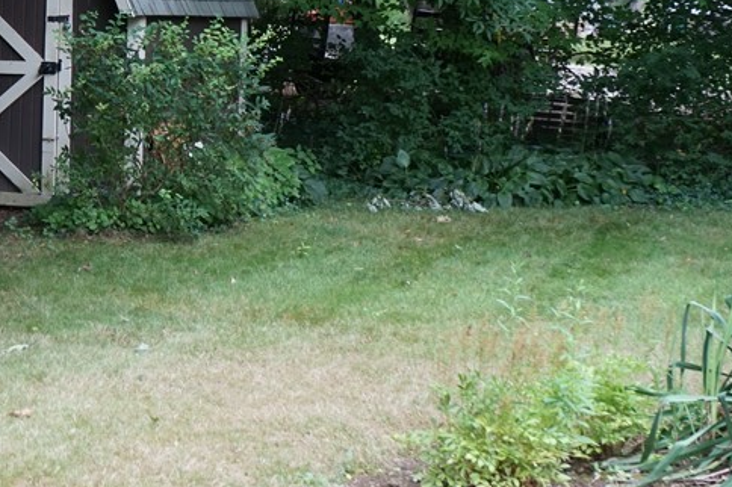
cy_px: -5
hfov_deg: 17.0
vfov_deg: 11.4
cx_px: 118
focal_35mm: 119
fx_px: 2418
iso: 500
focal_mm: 53
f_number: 13
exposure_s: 1/60
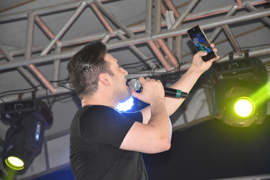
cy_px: 90
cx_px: 135
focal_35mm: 128
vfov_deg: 10.8
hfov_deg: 16.1
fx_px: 956
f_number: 5.3
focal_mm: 85
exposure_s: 1/100
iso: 1600
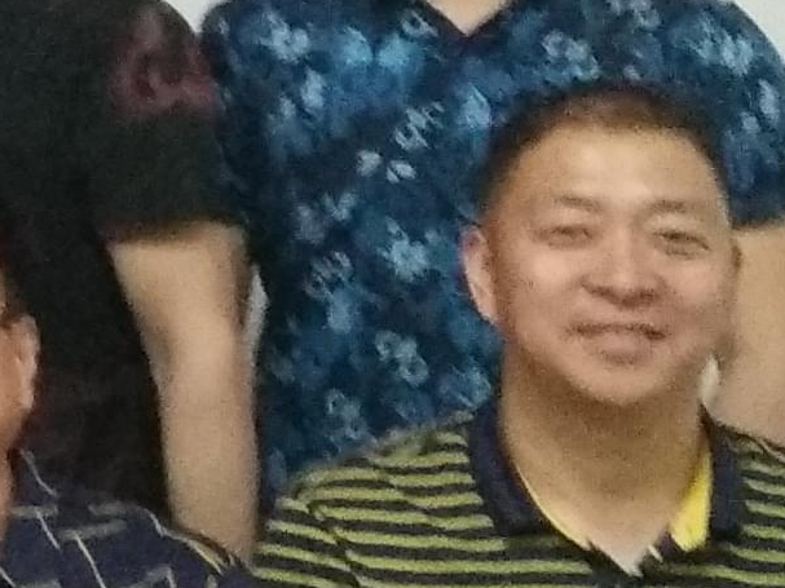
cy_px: -90
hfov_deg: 10.7
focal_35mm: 144
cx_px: -1353
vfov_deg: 10.2
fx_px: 3265
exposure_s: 1/33.3
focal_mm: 3.66
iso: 527
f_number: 2.2
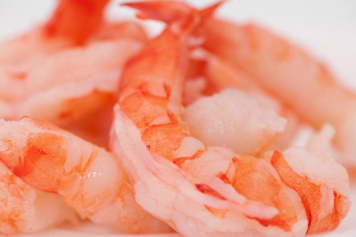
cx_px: 178
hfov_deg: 9.8
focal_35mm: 210
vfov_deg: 6.5
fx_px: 2077
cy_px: 118
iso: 50
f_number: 10
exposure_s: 1/125
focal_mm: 210
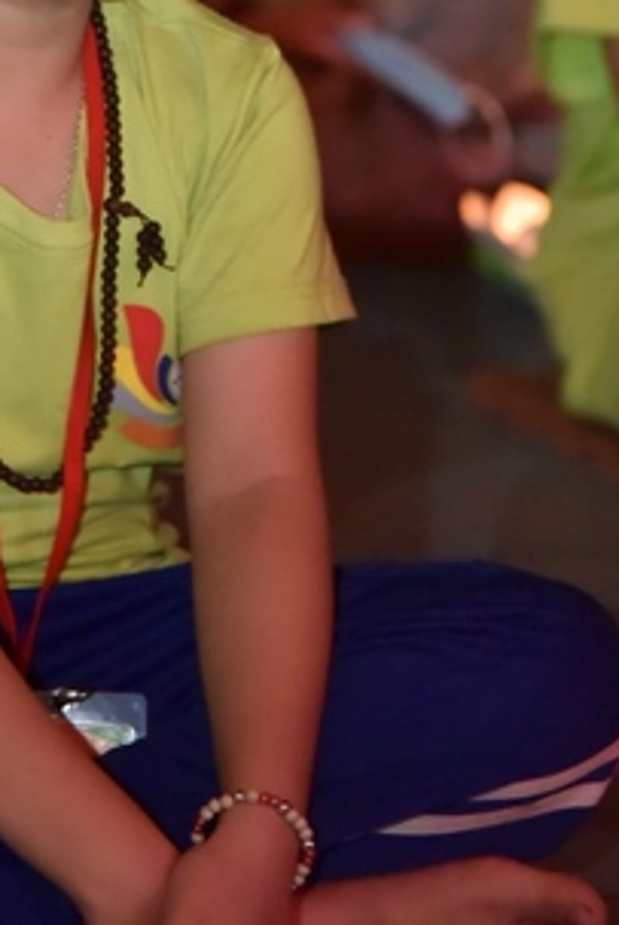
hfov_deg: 5.7
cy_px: 64
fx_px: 6168
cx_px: 122
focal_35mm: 240
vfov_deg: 8.5
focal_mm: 112
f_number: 4.5
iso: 8000
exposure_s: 1/125
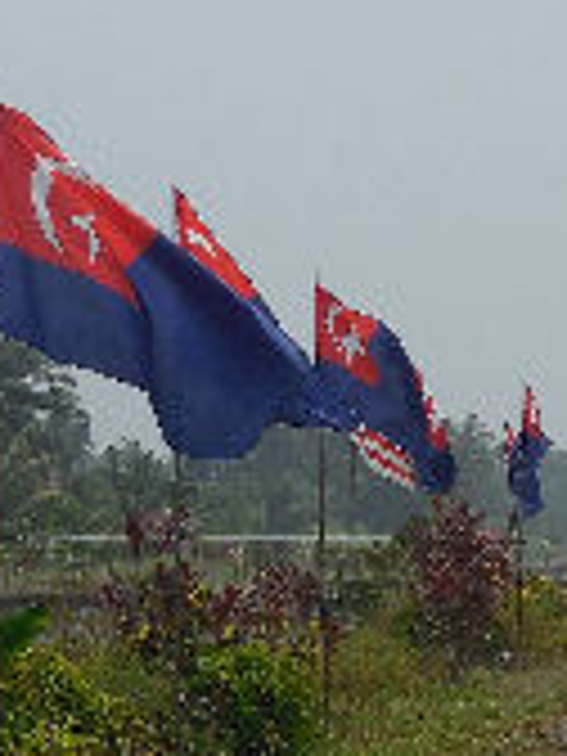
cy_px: 335
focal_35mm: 161
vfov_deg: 12.3
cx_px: 486
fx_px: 3516
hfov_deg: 9.2
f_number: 4.2
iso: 125
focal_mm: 9.8
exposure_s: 1/1250
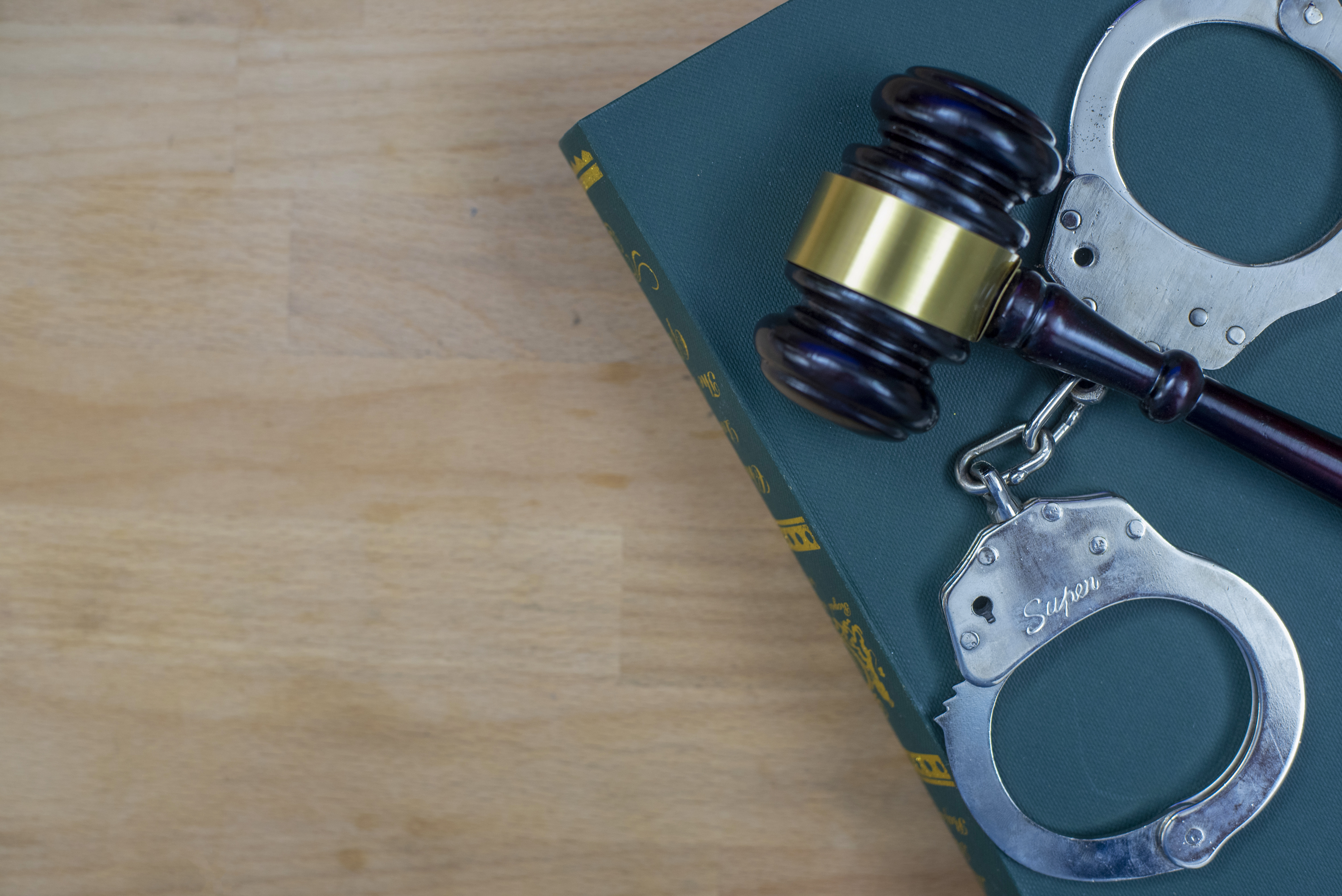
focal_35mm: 50
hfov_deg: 39.6
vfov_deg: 27.0
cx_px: 671
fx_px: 1865
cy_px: 448
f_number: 4
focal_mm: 50
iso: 640
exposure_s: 1/60
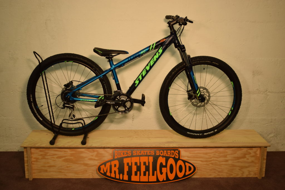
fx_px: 356
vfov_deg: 29.9
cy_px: 95
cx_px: 142
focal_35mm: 45
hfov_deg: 43.6
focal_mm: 30
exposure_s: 1/100
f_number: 5
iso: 400
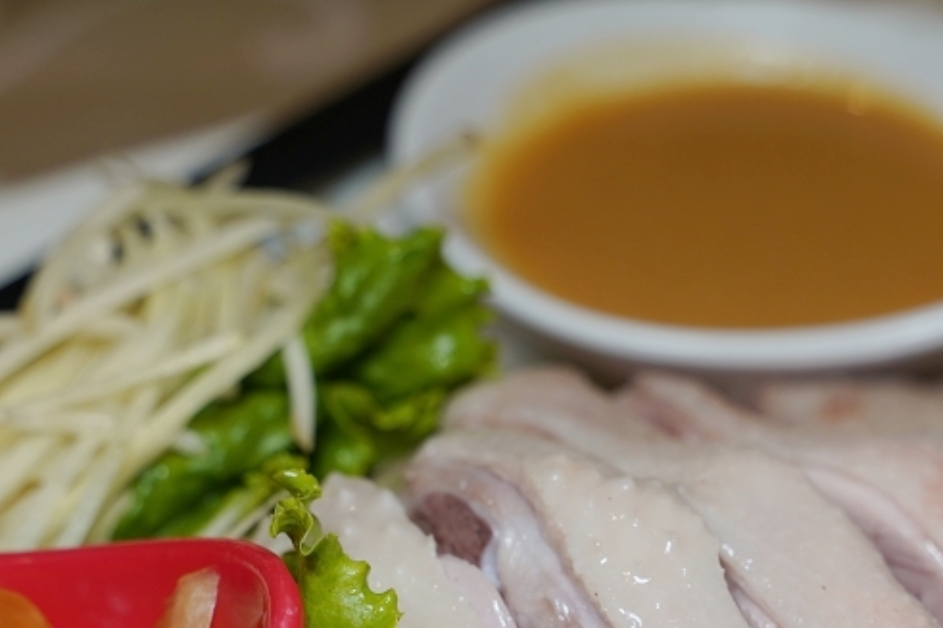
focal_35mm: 132
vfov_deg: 10.3
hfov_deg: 15.5
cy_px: 668
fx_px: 3456
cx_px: 672
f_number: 4
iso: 100
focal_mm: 54
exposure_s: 1/60
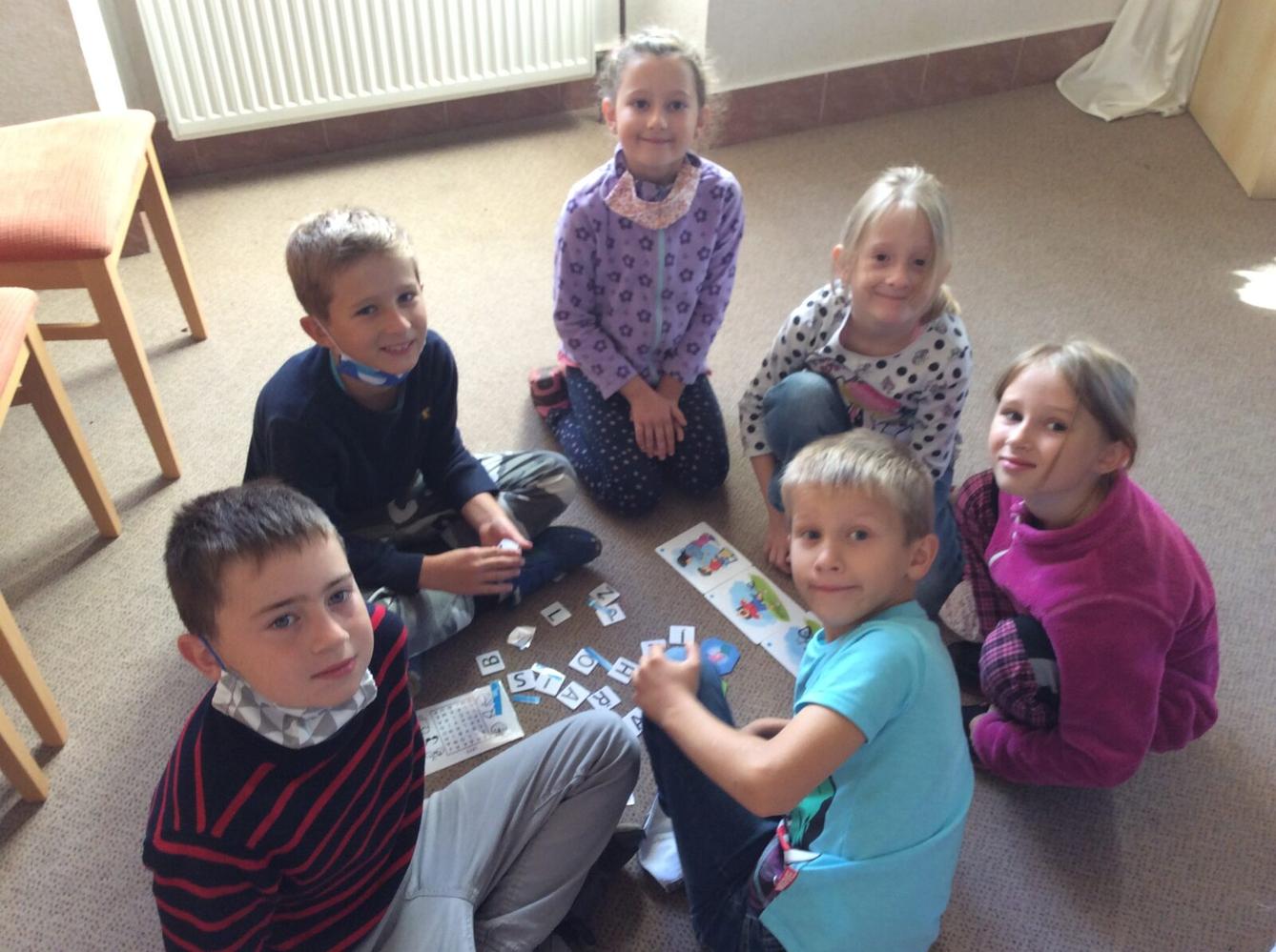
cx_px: 638
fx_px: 1178
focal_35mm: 32
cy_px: 476
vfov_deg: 44.0
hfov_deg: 56.9
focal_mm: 3.3
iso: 50
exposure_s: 1/25
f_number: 2.4
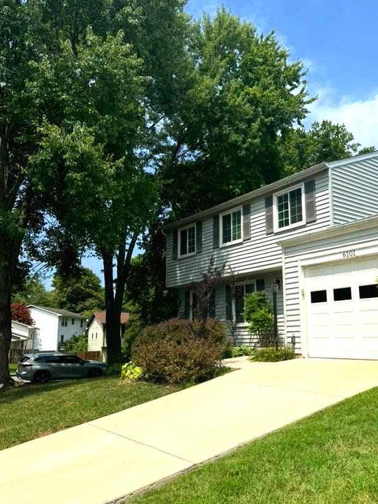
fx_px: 437
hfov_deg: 46.5
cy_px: 262
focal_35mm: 30
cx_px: 231
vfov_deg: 60.0
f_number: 1.78
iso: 80
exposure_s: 1/6410
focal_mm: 6.76
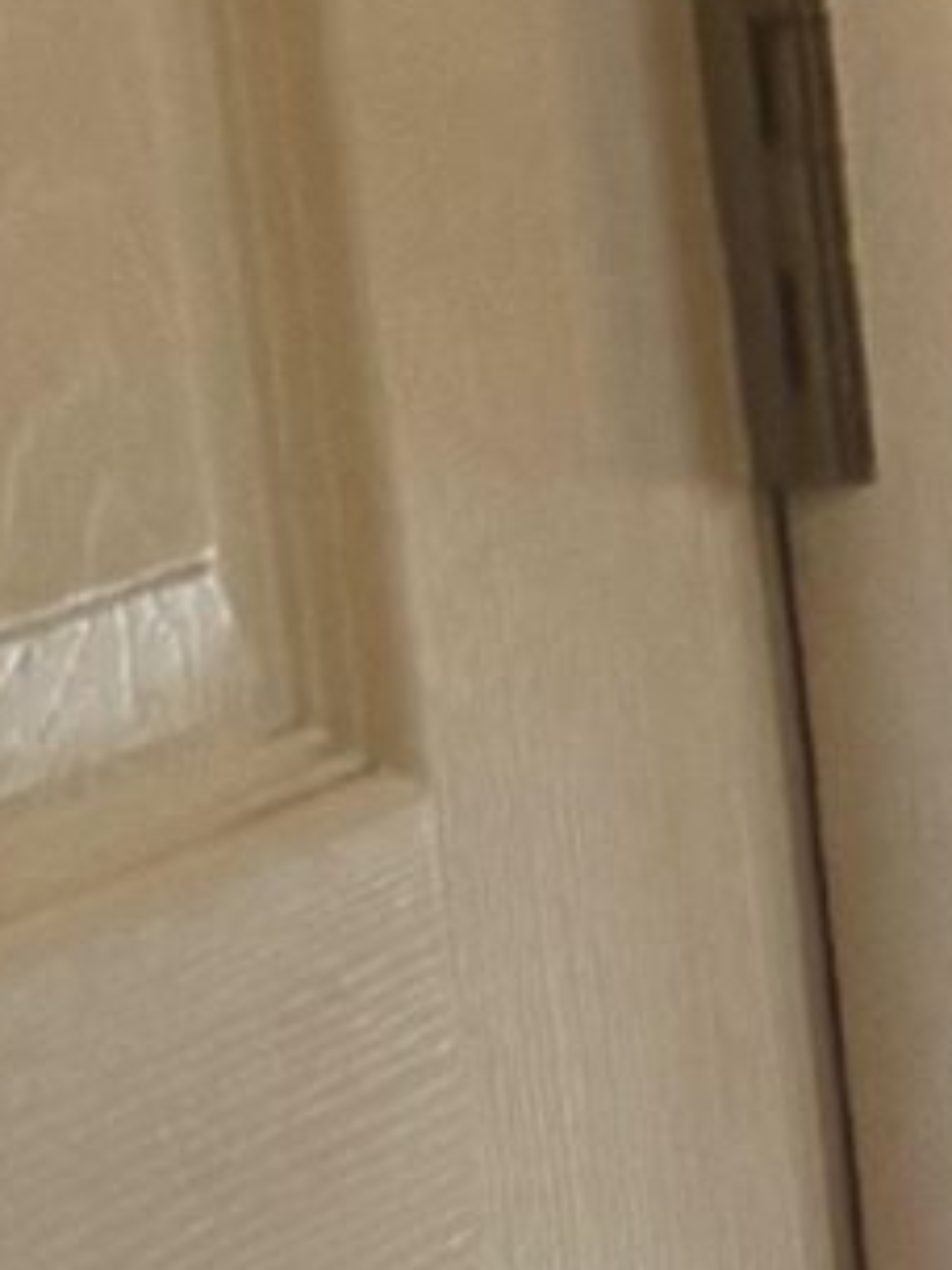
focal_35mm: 182
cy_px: 1011
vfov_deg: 10.8
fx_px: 6674
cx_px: 3019
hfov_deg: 7.1
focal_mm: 6.76
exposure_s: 1/120
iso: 160
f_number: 1.78
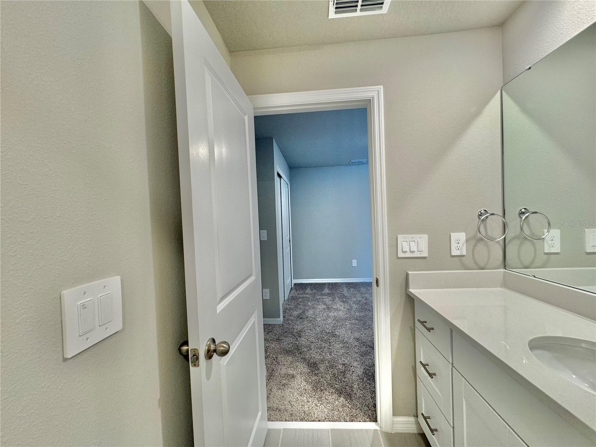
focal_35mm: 14
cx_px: 298
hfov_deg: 102.1
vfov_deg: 85.7
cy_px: 224
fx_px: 241
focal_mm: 2.22
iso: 160
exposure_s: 1/60
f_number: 2.2
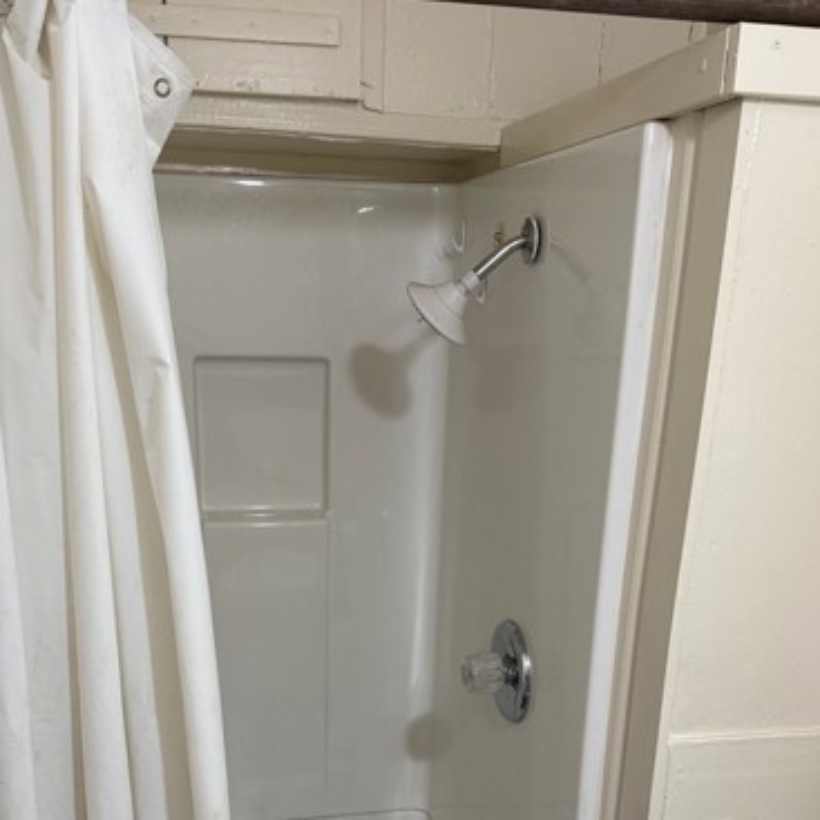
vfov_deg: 43.6
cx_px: 357
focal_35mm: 37
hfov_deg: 44.8
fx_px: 992
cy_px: 608
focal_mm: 6.76
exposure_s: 1/60
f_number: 1.78
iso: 200
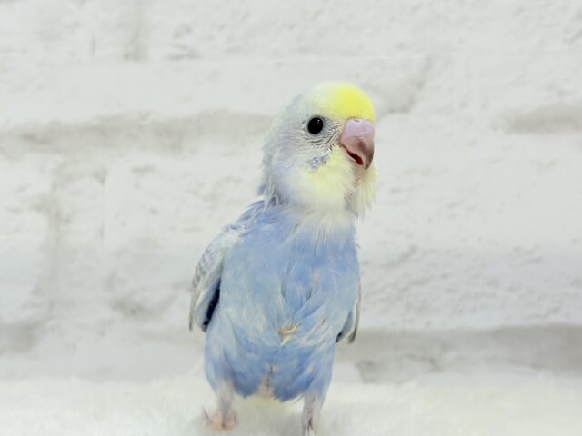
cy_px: 218
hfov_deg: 36.8
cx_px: 291
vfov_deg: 28.0
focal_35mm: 52
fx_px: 874
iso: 80
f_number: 1.6
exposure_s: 1/100
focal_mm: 5.96
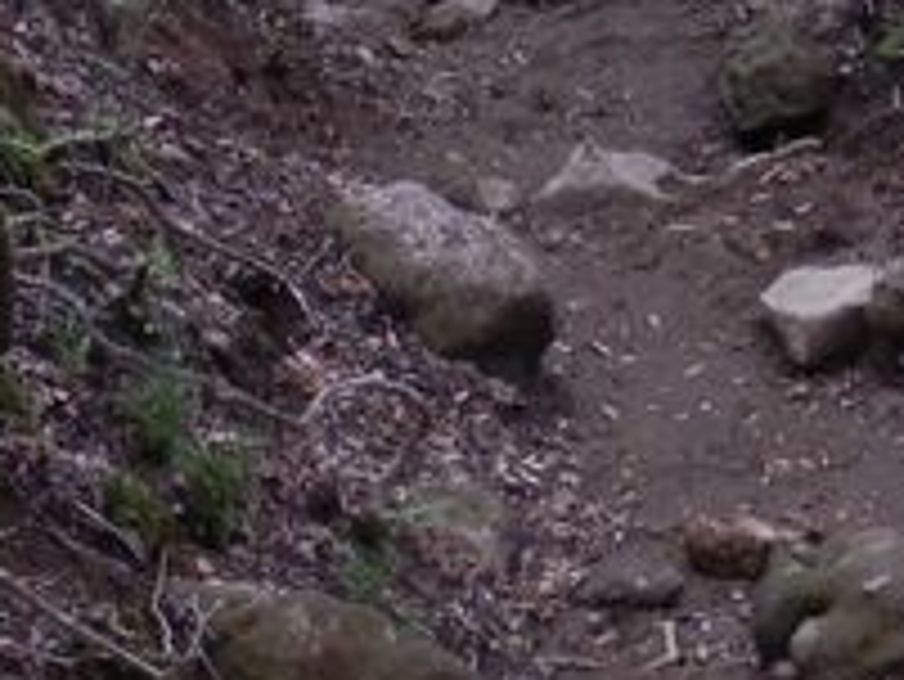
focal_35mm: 147
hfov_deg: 13.4
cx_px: 612
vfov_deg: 9.8
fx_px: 3841
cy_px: -320
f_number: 3.6
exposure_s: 1/80
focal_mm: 6.6
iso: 200
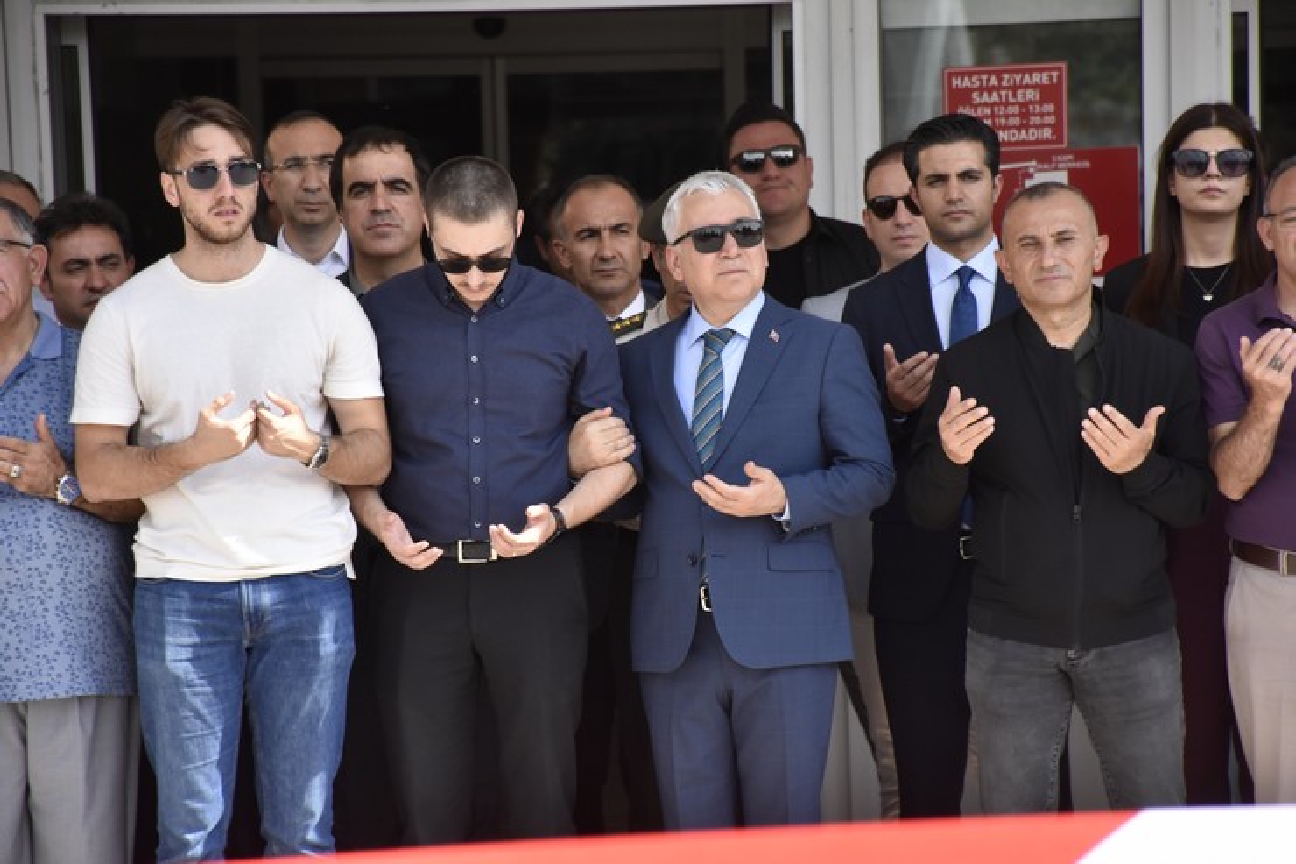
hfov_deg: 9.8
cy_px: 432
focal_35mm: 210
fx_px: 7558
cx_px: 648
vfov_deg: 6.5
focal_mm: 140
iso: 800
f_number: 7.1
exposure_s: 1/800
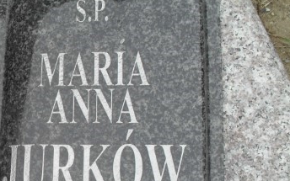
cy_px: 170
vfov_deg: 18.5
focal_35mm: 69
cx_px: 23
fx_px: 545
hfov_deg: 28.5
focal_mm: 6.3
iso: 100
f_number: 8.4
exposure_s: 1/90
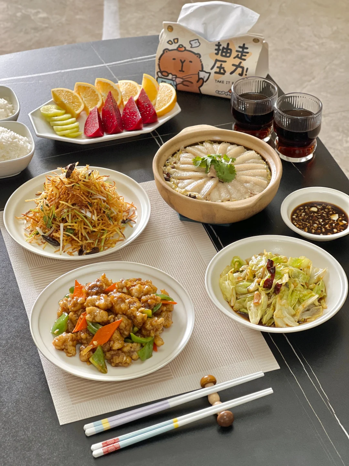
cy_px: 233
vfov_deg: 25.3
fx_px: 1035
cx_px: 174
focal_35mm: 77
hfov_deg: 19.1
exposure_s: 1/121
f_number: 2.8
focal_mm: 9
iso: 160
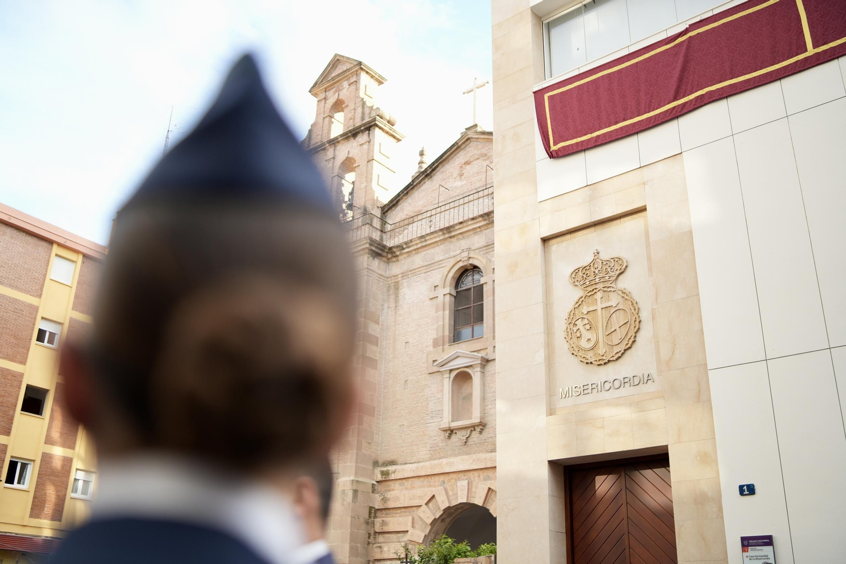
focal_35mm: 35
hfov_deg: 54.4
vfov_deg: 37.8
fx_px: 822
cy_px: 282
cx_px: 423
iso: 125
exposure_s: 1/800
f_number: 1.4
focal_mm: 35
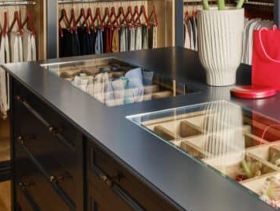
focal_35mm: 65
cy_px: -16
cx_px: 268
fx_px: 526
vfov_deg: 21.5
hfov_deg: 28.3
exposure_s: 6.5
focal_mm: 29.5
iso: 400
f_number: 13
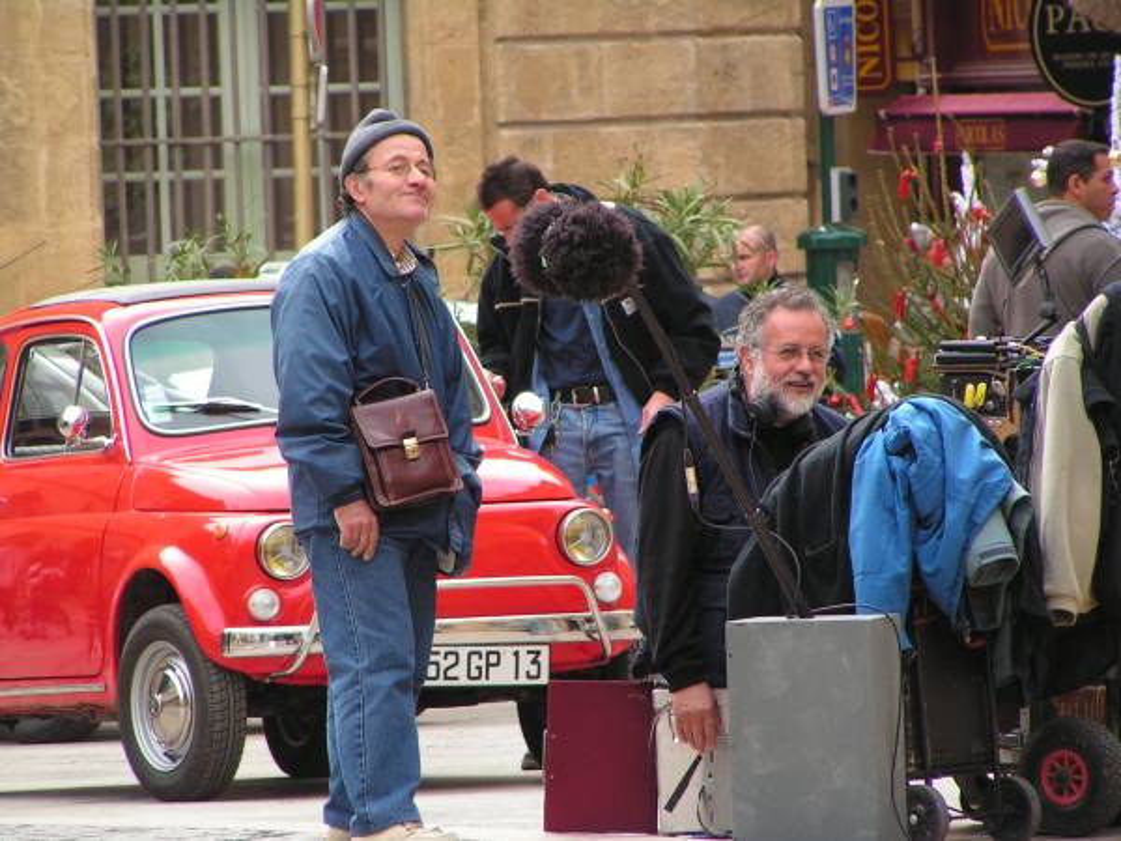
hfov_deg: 5.5
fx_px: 11755
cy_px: 420
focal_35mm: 363
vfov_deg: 4.1
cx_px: 560
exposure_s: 1/400
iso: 80
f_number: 3.5
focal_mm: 60.2
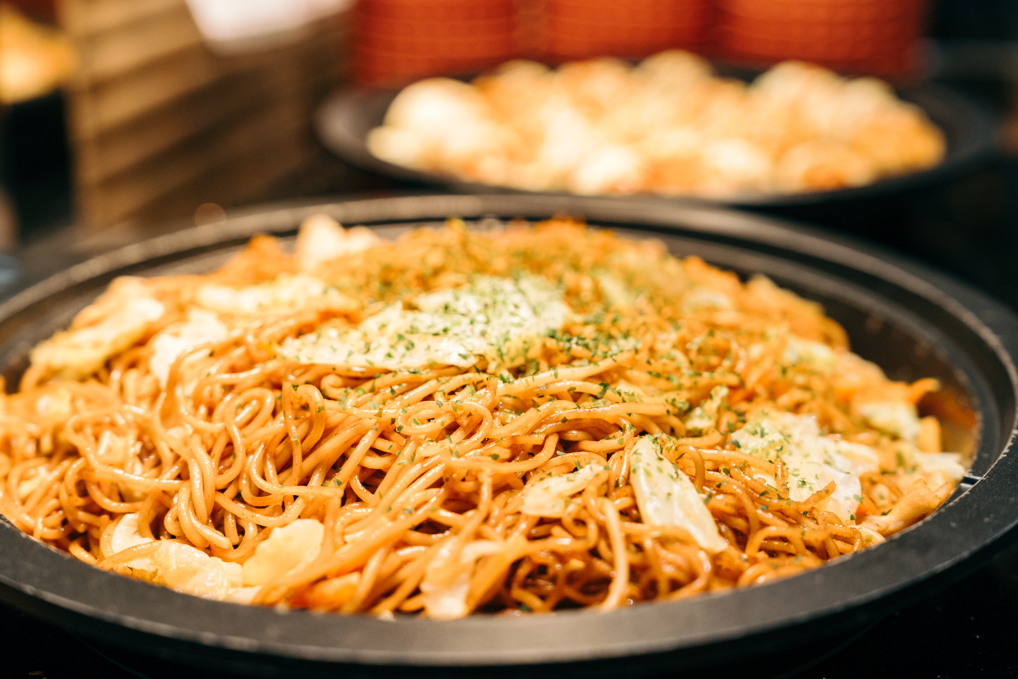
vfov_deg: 27.5
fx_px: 1386
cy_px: 340
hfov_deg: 40.3
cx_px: 509
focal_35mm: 49
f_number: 4
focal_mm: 49
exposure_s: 1/200
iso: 1000
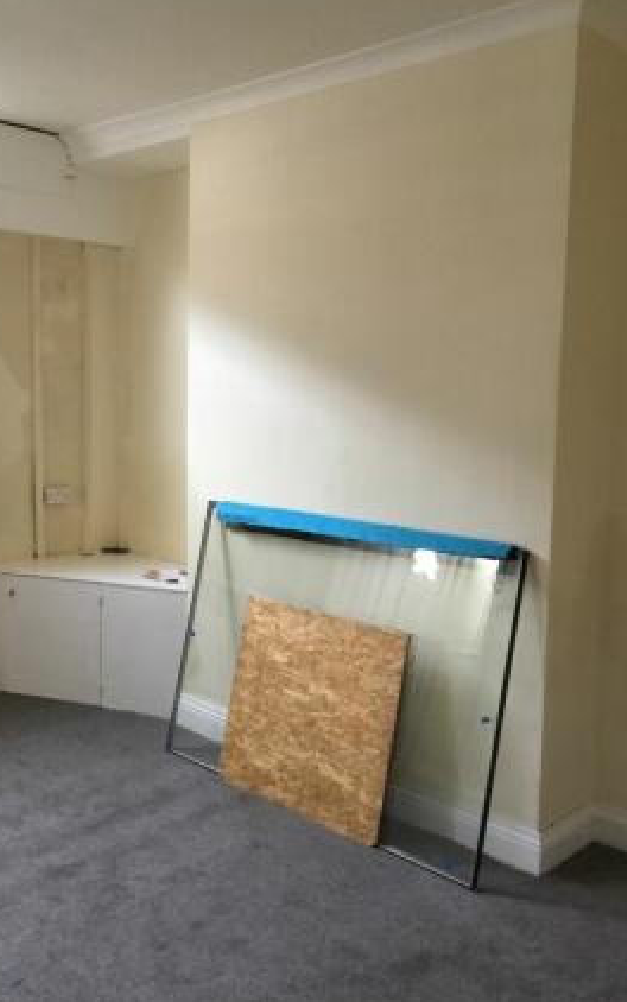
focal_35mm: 34
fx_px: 929
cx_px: 297
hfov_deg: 37.3
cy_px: 490
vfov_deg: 56.7
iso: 200
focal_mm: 3.3
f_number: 2.4
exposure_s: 1/20
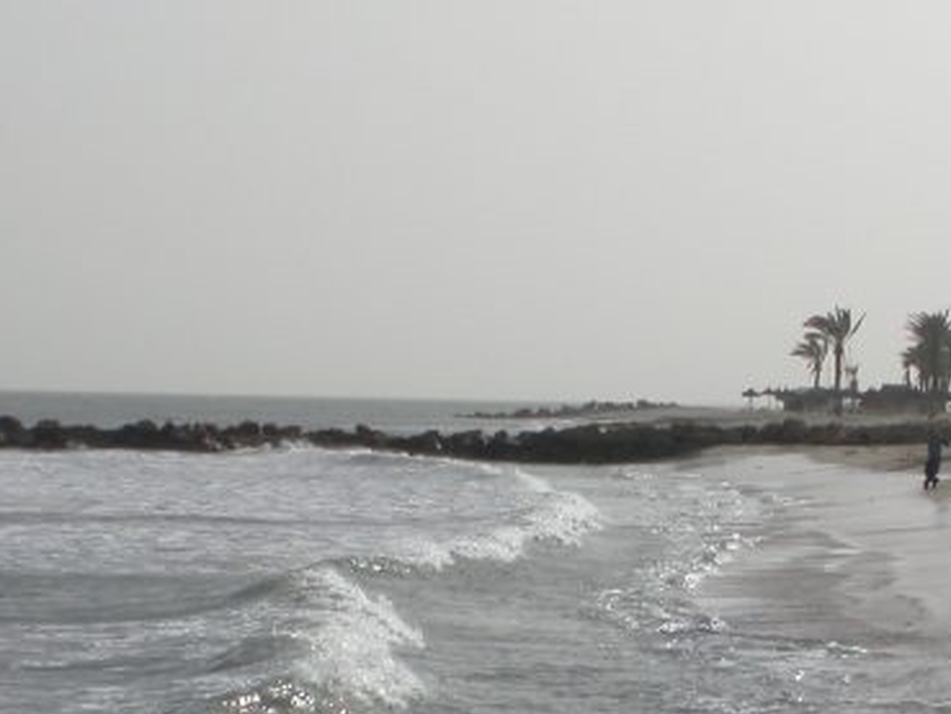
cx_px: 598
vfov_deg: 5.7
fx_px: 7145
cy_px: 526
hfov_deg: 7.6
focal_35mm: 260
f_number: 6.2
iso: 100
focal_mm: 24.8
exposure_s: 1/294
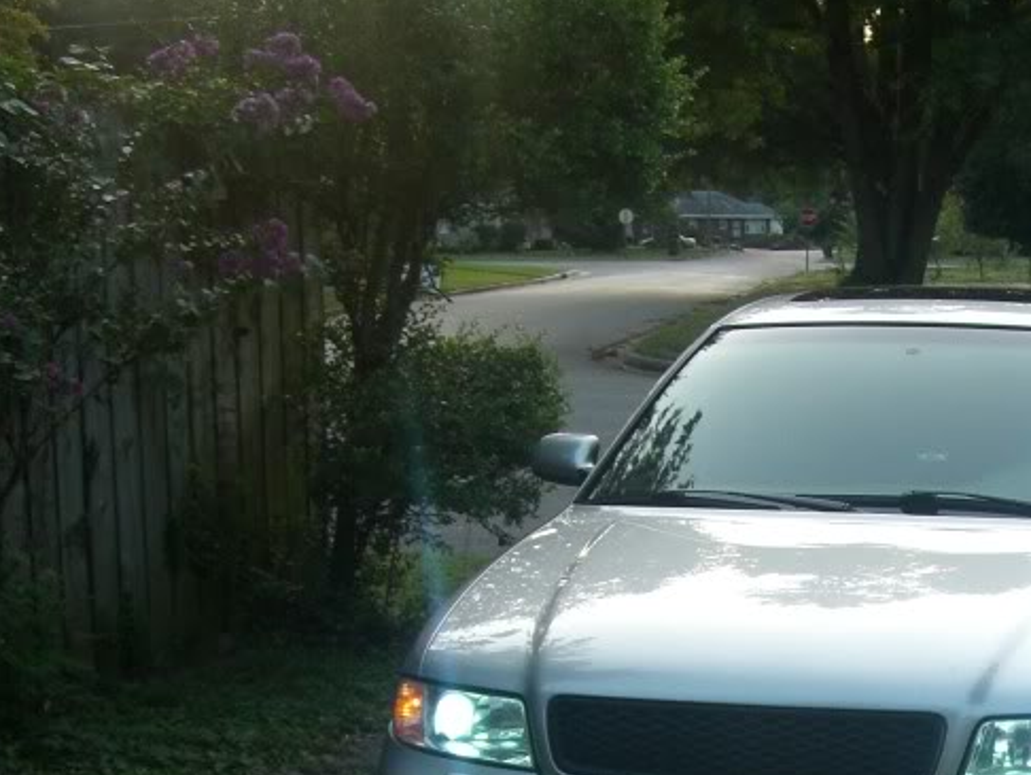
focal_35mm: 80
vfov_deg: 18.1
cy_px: 735
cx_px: 931
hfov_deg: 23.7
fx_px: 2384
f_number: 2.7
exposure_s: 1/160
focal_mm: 6.2
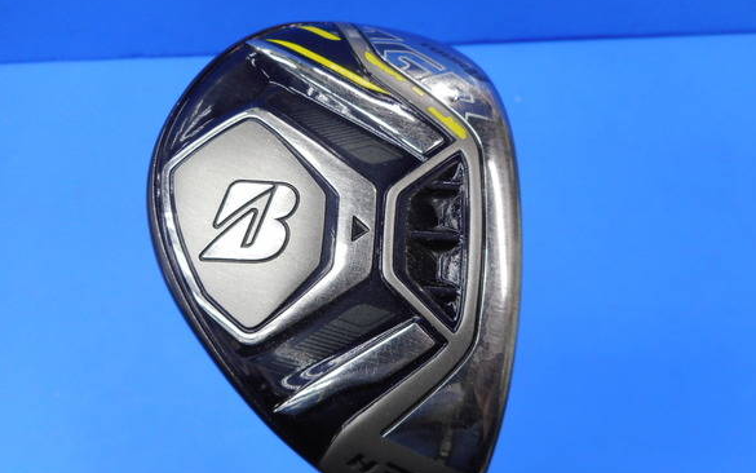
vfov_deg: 43.1
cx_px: 370
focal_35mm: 29
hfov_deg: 64.6
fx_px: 598
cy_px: 270
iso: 80
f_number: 3.7
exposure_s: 1/30
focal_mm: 4.5
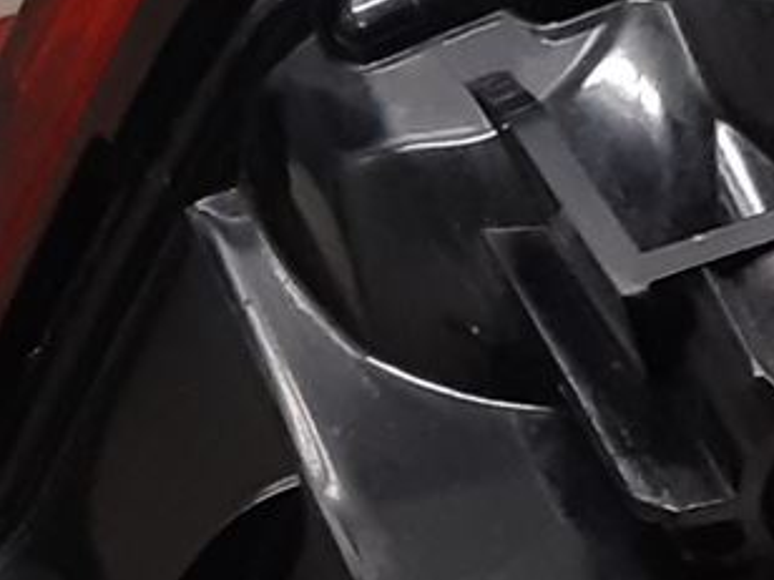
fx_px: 3868
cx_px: 199
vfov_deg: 8.5
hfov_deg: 11.4
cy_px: 540
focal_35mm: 173
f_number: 1.7
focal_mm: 3.93
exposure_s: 1/50
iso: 160
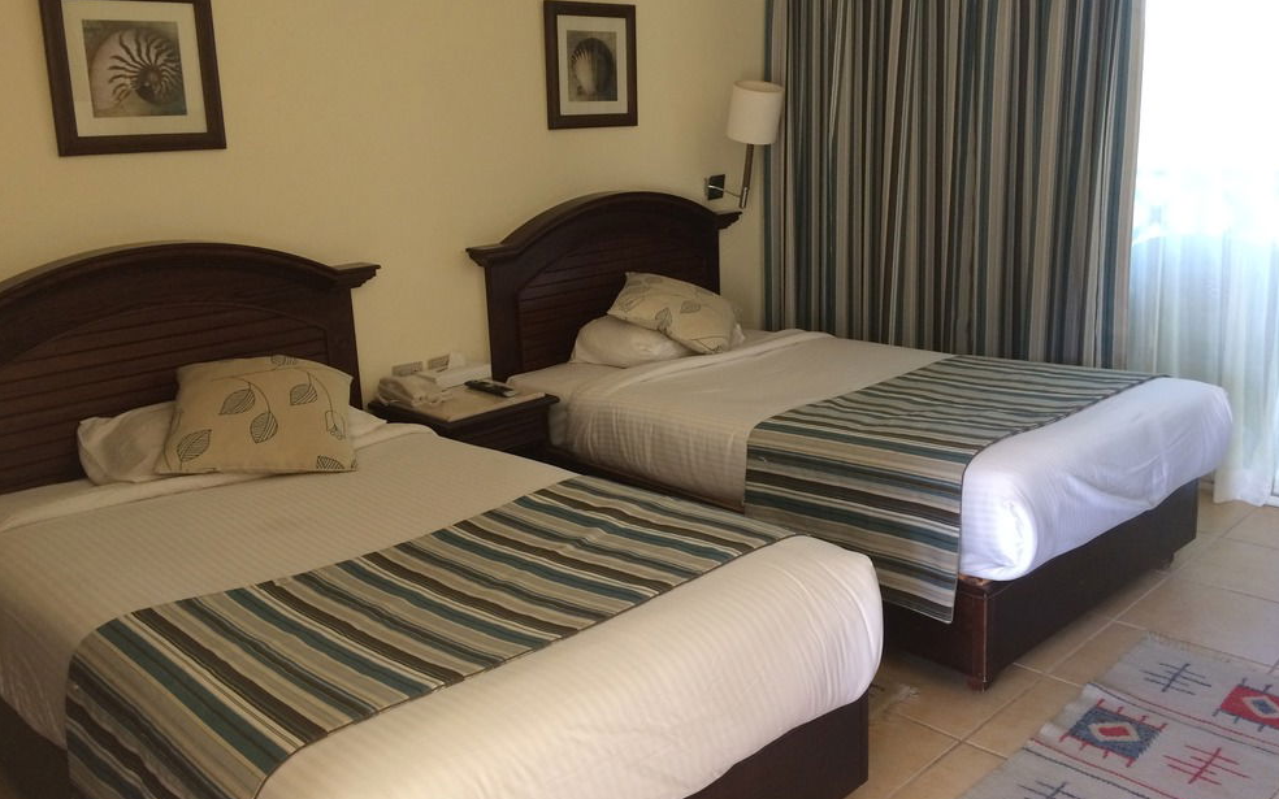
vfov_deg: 39.4
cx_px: 640
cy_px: 351
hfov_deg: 59.7
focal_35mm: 32
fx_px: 1115
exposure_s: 1/33
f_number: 2.2
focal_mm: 4.15
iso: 160
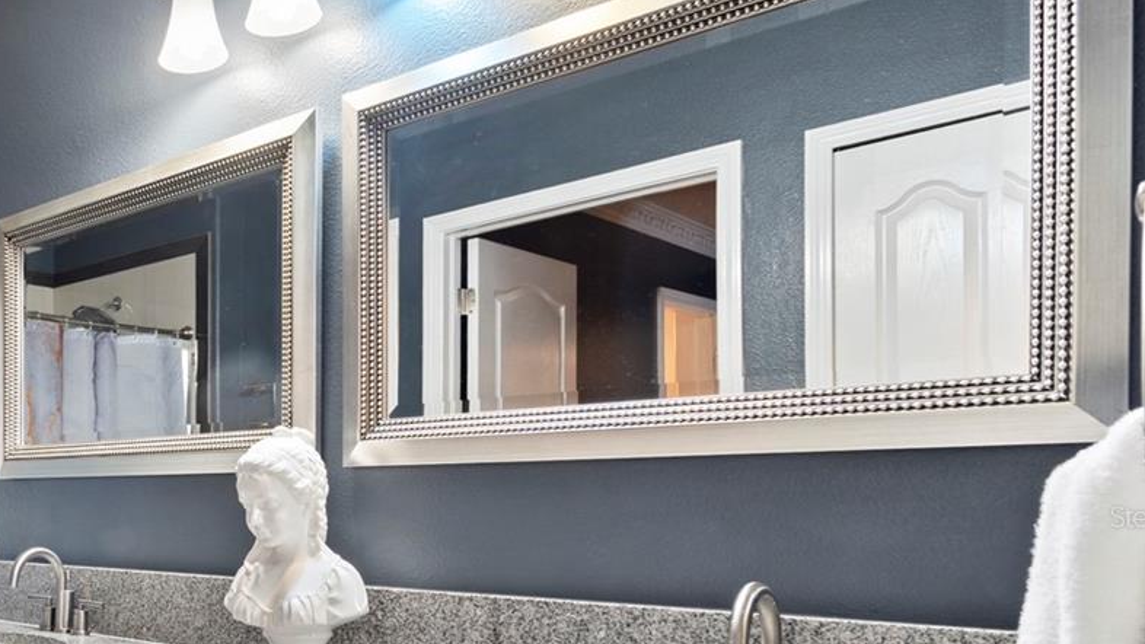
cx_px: 74
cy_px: 517
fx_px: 971
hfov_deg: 52.2
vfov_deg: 35.5
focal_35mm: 32
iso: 100
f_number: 8
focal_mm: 10
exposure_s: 5
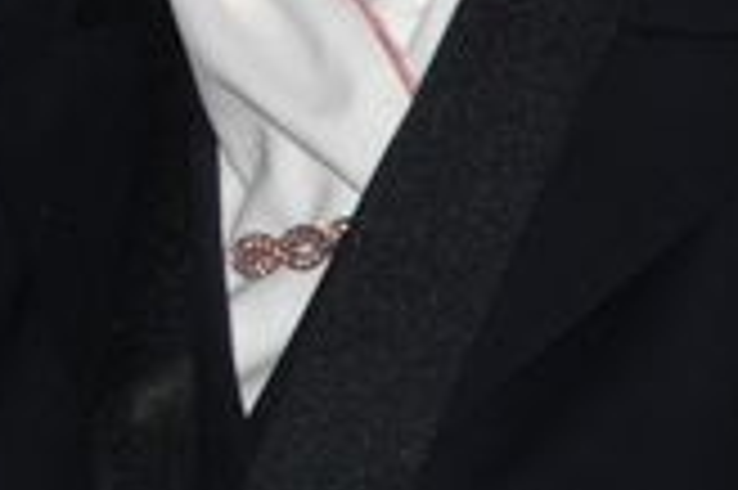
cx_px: -356
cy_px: -461
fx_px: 20418
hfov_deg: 2.1
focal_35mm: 997
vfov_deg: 1.4
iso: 100
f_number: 5.6
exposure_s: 1/125
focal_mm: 170
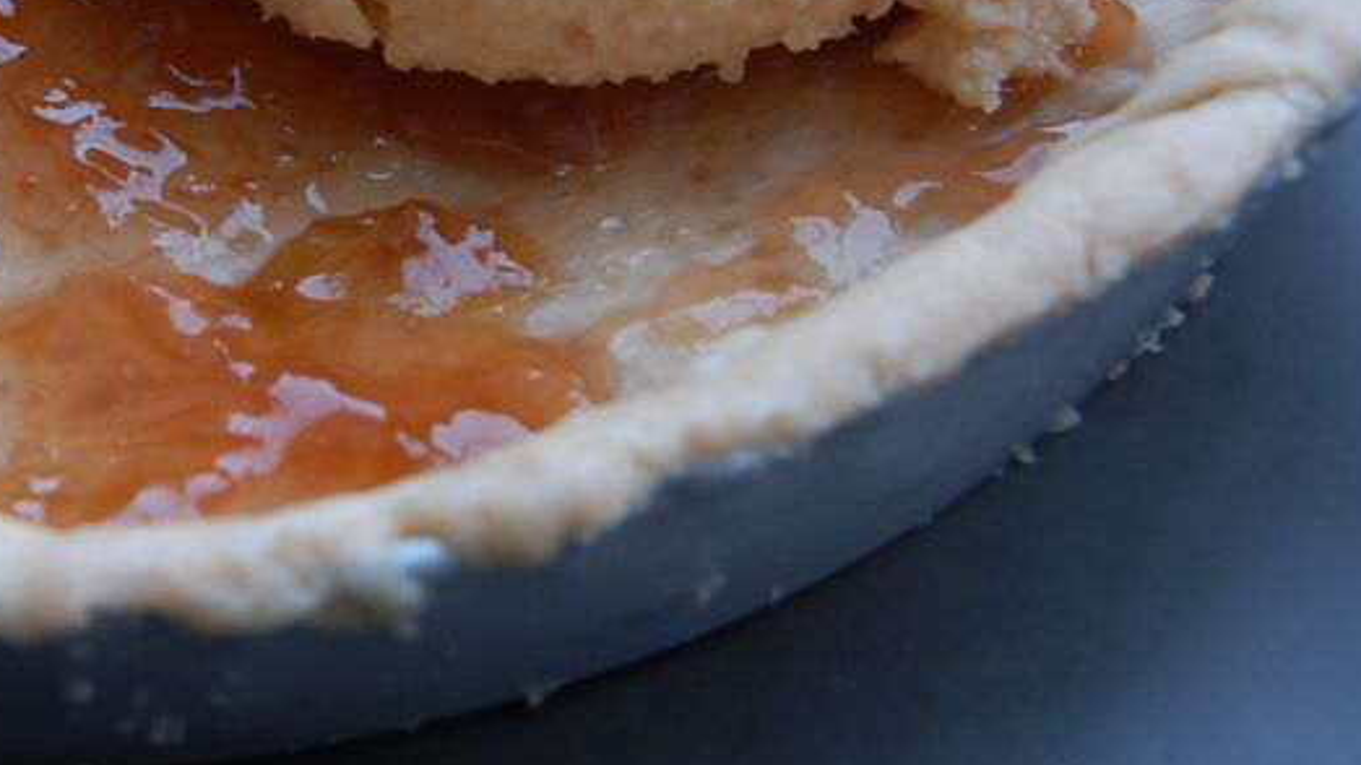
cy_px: -4
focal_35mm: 86
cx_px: 128
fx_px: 3103
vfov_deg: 13.8
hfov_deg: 24.0
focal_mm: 28
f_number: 8
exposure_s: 1/50
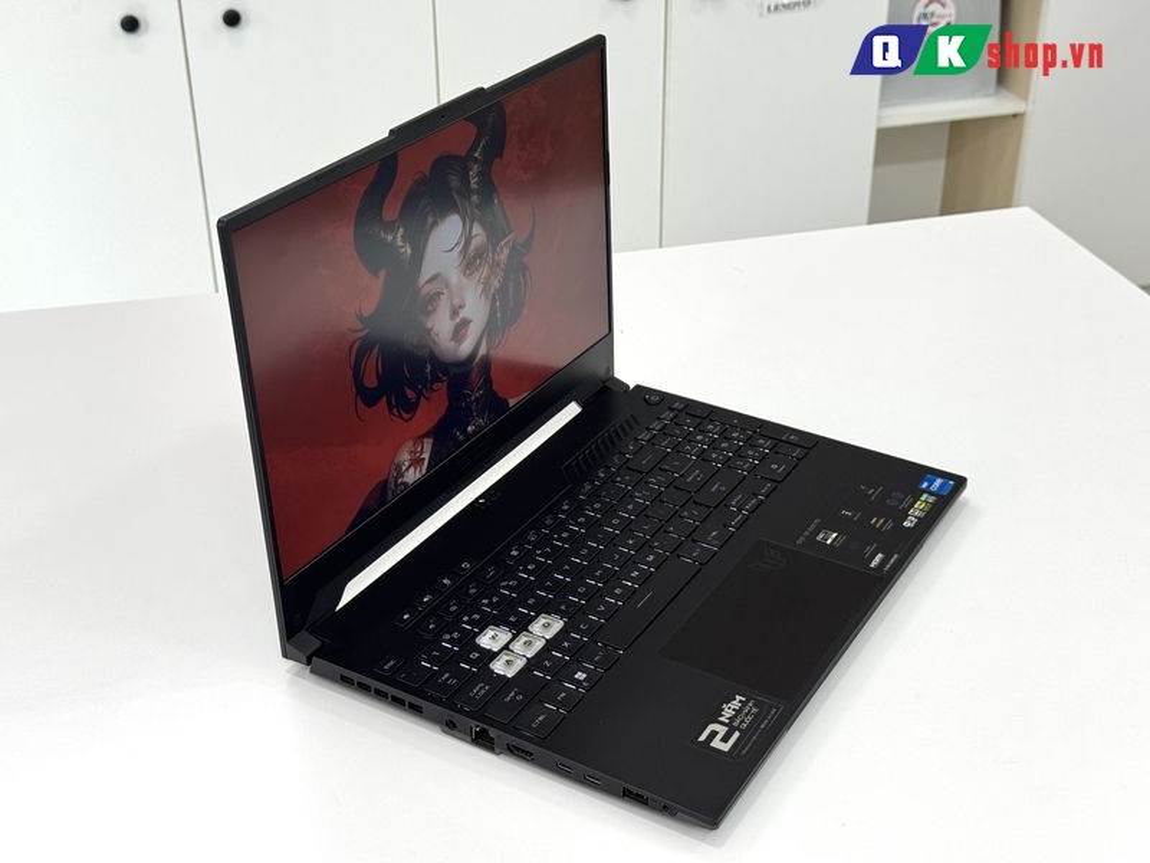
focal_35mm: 48
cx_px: 575
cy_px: 432
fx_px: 1595
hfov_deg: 39.7
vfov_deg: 30.3
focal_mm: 6.76
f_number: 1.78
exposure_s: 1/121
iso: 80
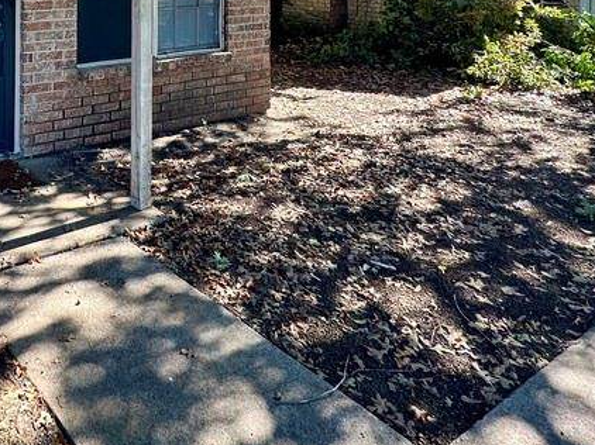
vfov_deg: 35.7
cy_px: -44
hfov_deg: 48.5
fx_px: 584
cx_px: 63
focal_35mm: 34
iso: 40
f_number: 2.2
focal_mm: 2.22
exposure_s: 1/231
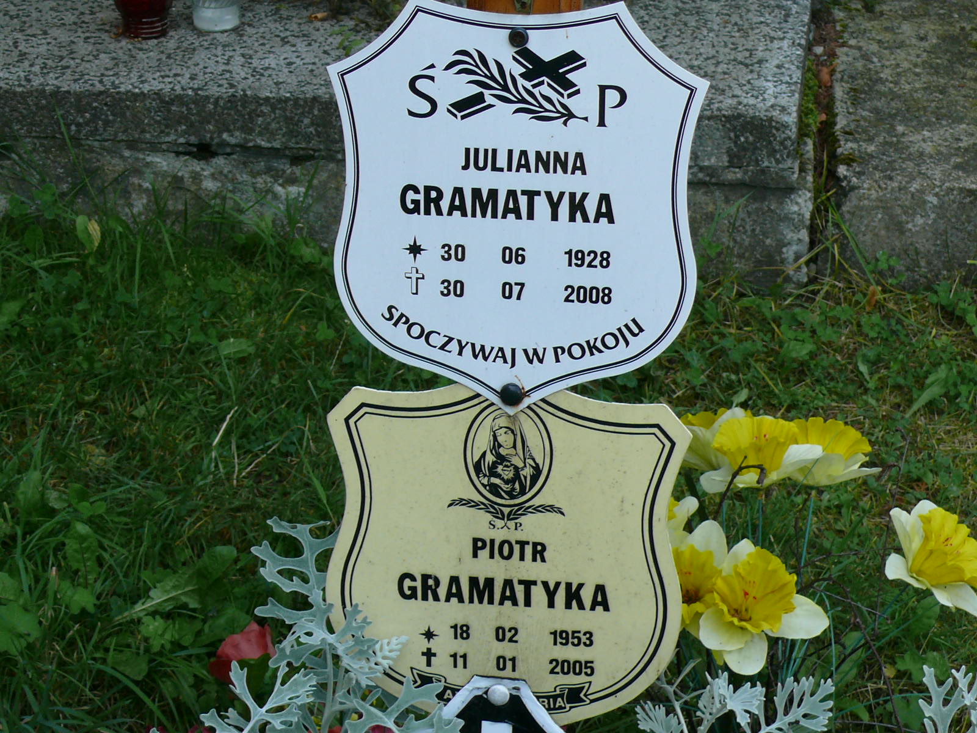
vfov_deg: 15.9
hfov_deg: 21.1
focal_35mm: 93
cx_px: 488
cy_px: 366
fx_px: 2625
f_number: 4
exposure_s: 1/160
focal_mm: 12.7
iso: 100
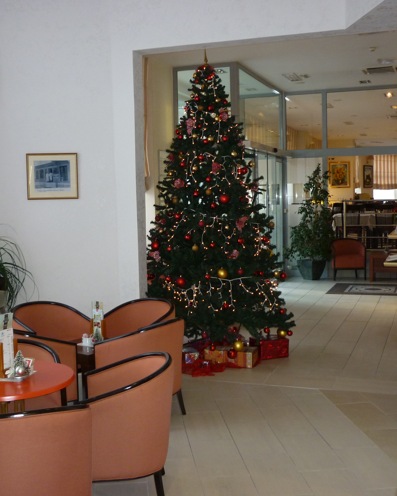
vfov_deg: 42.9
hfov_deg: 34.9
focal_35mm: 43
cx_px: 187
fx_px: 632
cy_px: 248
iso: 200
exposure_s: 1/30
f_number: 2.8
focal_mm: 5.5
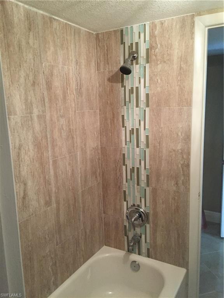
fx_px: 250
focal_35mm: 29
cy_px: 149
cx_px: 112
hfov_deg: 48.2
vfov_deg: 61.7
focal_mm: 4.15
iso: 200
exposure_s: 1/30
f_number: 2.2
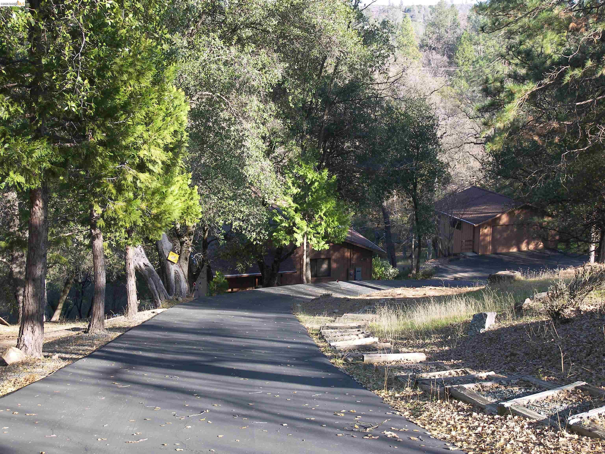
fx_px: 944
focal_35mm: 54
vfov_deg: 27.0
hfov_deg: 35.5
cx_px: 302
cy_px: 227
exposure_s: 1/100
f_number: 3.6
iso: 50
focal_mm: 11.3
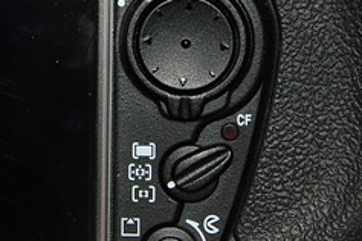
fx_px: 1830
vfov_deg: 7.5
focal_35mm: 182
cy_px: 8
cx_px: 60
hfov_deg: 11.2
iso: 200
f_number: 5
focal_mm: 36
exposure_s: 1/60
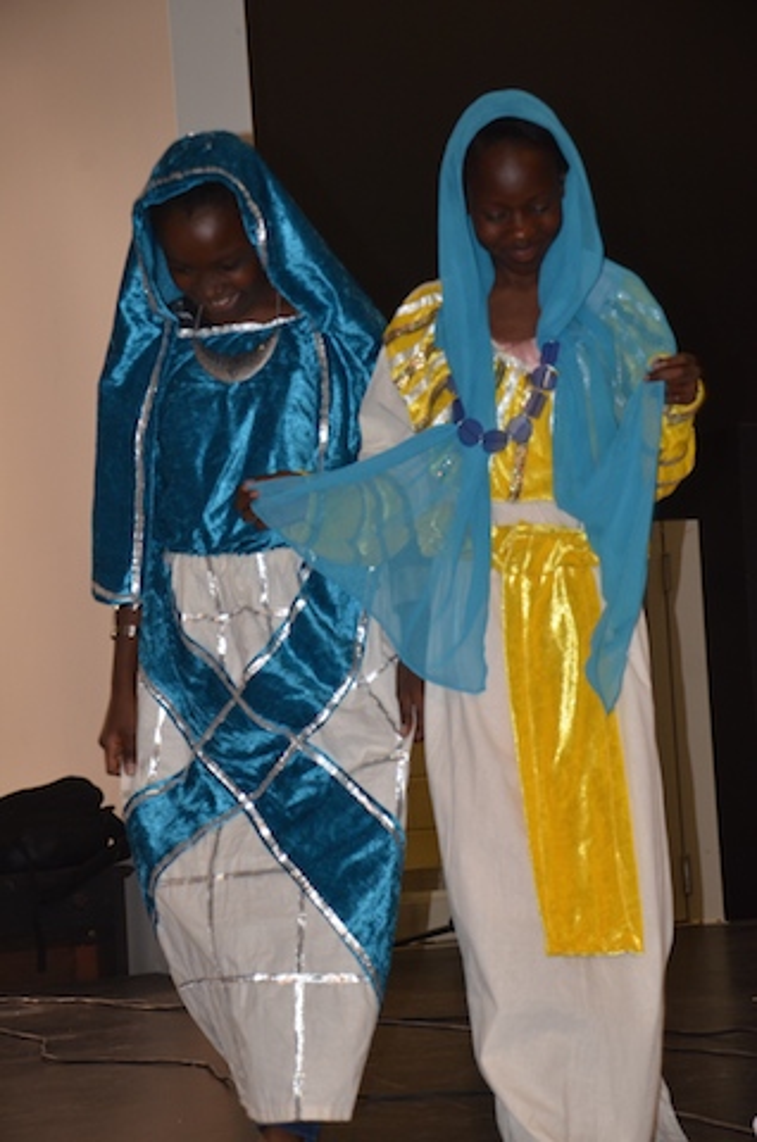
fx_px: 3136
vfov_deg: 20.7
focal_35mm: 99
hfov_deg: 13.8
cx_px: 378
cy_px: 571
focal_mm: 66
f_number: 5.3
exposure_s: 1/60
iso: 800
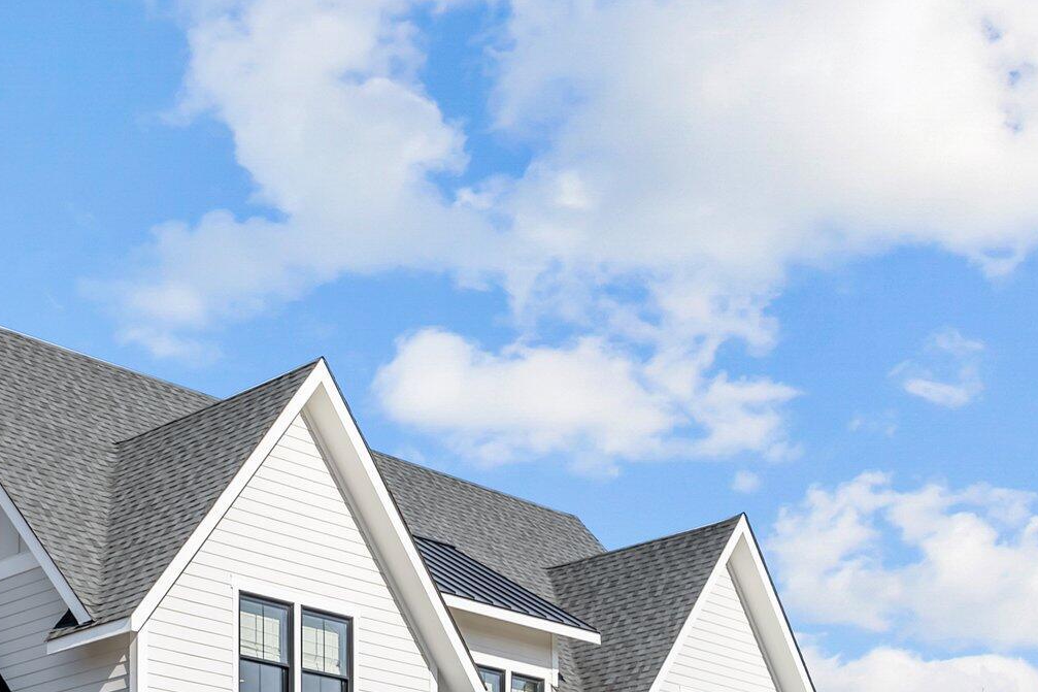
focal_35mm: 61
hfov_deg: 31.7
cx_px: 157
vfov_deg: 21.6
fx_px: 1758
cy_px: 670
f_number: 7.1
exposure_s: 1/250
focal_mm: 30
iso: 40
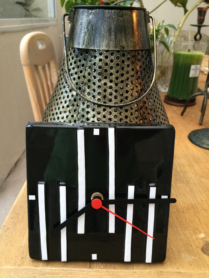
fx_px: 233
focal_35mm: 29
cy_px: 139
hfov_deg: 48.2
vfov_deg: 61.7
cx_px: 104
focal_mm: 4.15
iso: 160
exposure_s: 1/30
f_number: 2.2
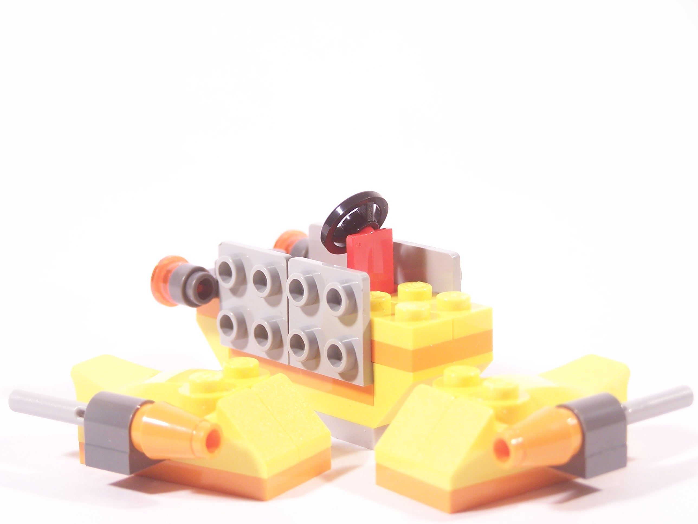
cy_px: 262
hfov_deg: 18.7
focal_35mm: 105
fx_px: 2117
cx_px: 349
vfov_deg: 14.1
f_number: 3.2
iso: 100
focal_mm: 17.5
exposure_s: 1/10
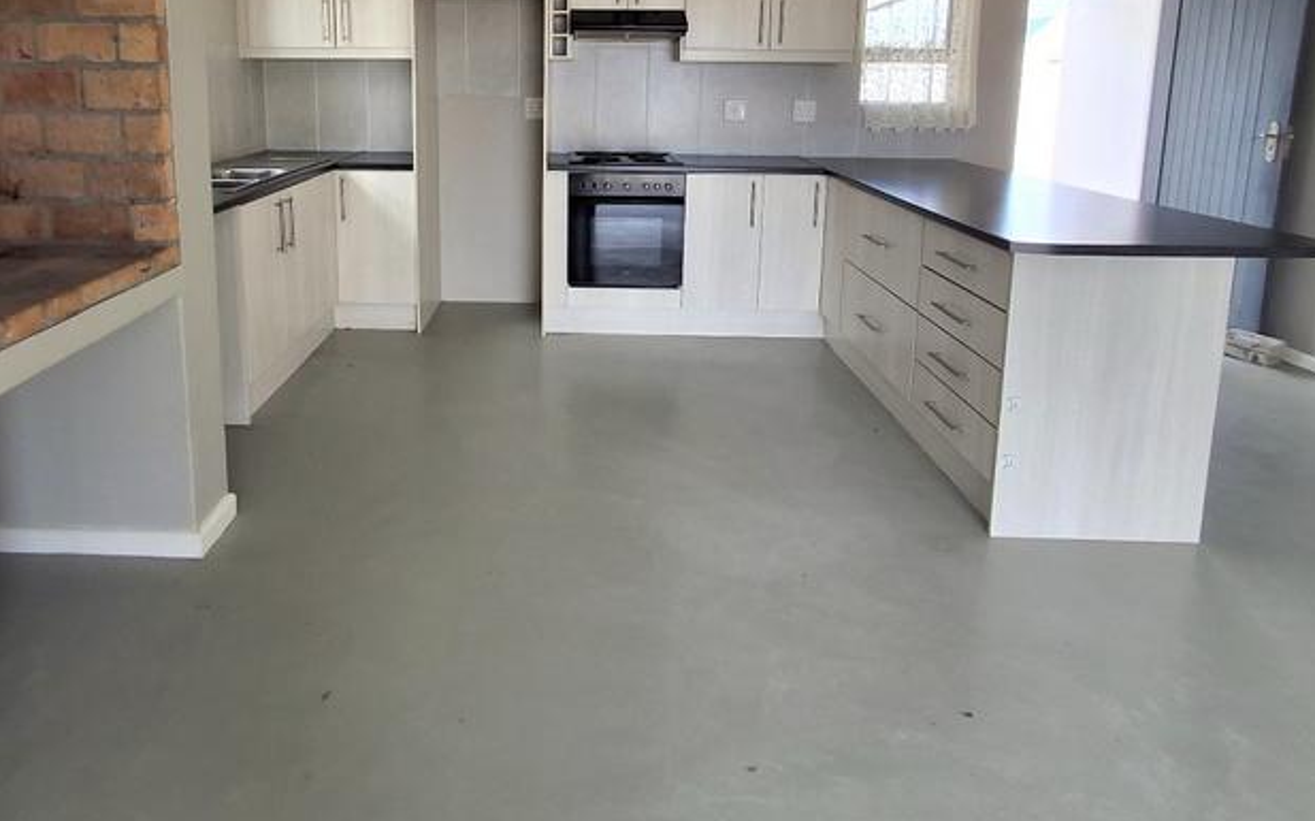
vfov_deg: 52.6
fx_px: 788
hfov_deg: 79.0
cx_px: 543
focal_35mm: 22
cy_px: 205
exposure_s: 1/147
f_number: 2.2
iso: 40
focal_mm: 1.64
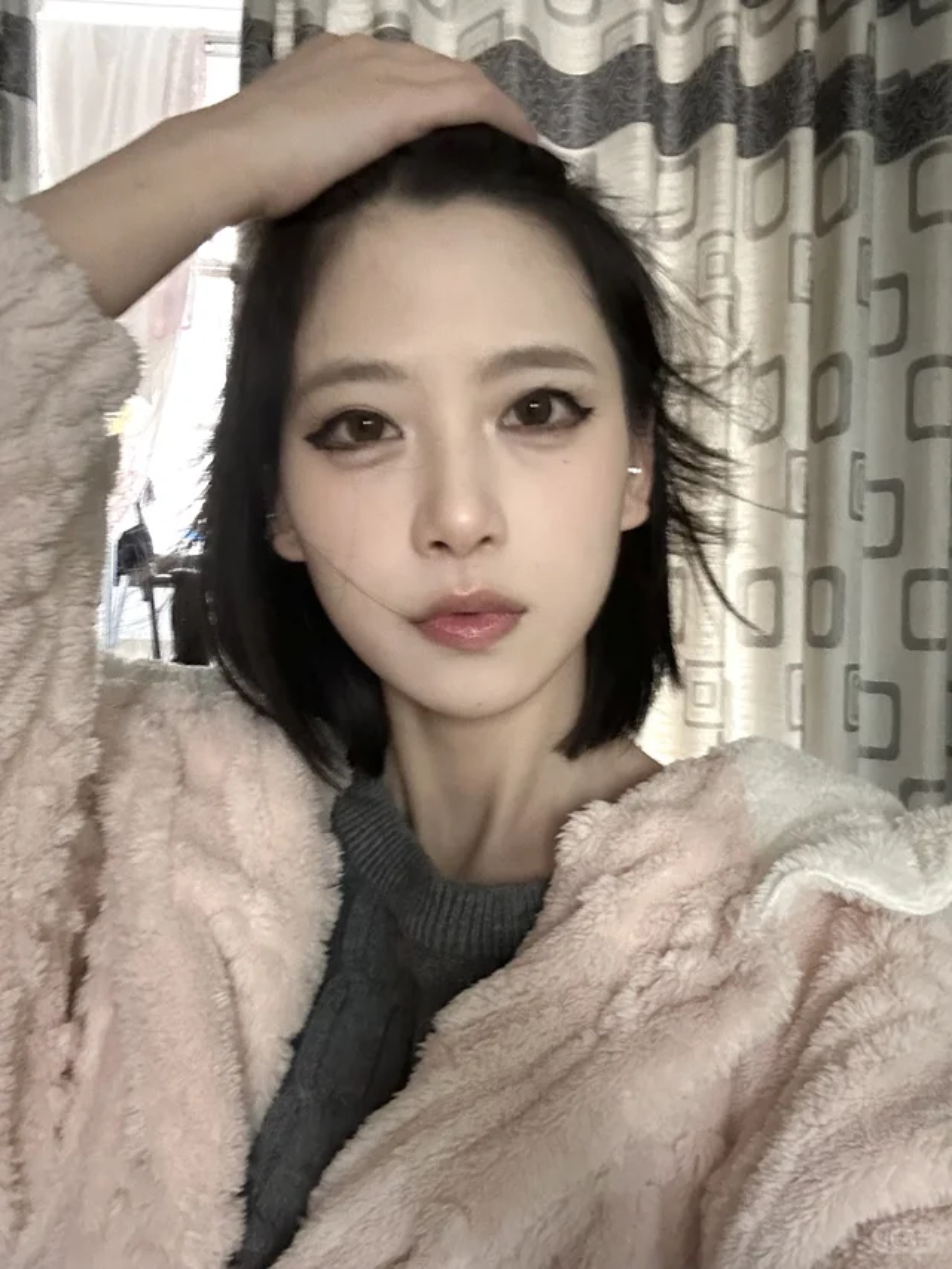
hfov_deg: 46.8
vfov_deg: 60.0
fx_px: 1100
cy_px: 634
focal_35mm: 30
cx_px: 476
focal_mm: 2.69
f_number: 1.9
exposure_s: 1/18
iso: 640
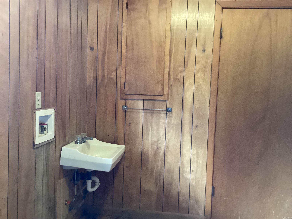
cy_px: 110
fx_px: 261
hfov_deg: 58.4
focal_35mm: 31
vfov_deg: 45.4
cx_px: 146
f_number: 2.4
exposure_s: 1/30
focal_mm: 3.3
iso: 500
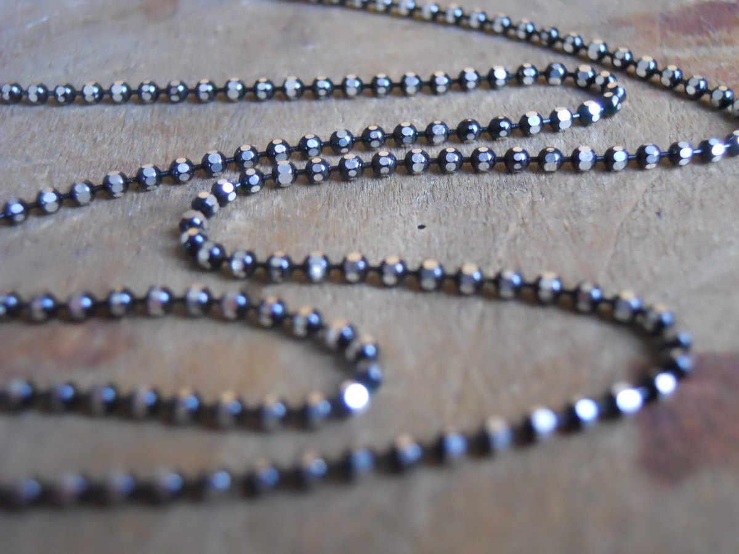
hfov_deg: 41.2
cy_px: 277
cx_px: 370
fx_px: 982
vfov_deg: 31.5
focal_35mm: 46
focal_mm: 8.3
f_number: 3.4
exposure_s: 1/50
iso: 800
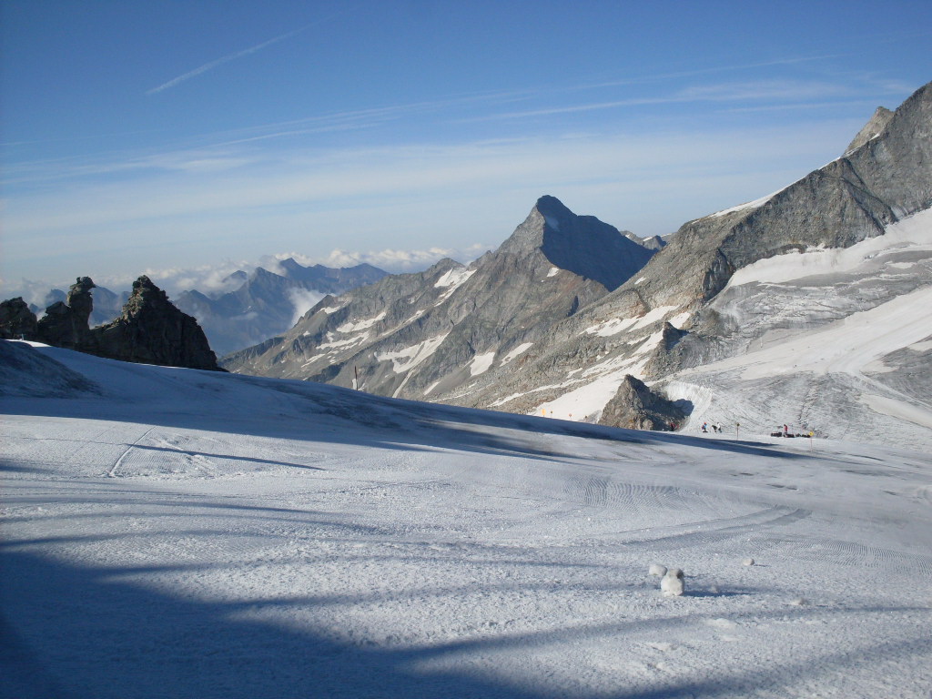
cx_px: 466
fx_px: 1023
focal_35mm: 38
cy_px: 350
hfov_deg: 49.0
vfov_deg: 37.7
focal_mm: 6.3
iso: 80
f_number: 8.4
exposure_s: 1/350
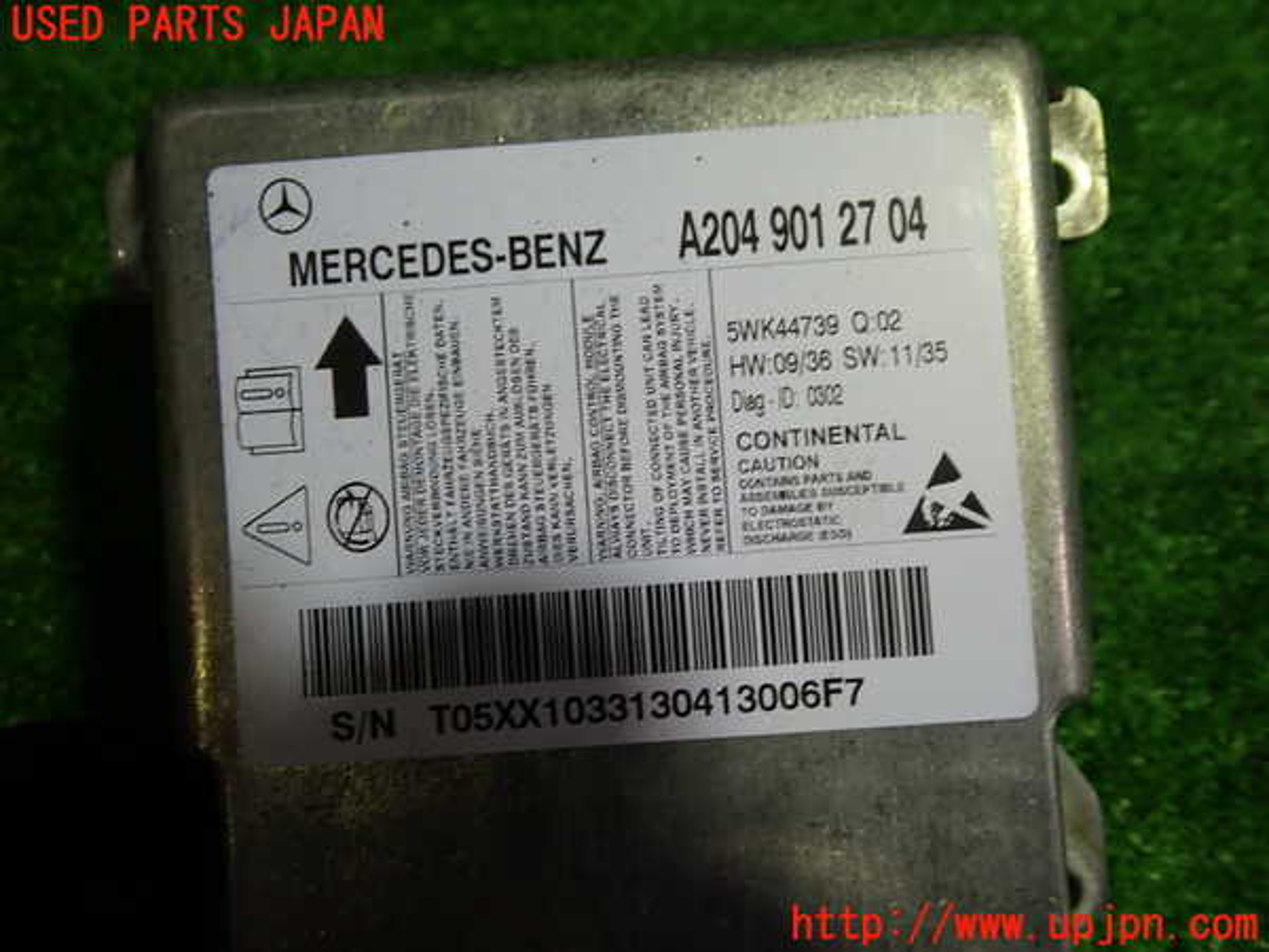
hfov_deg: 60.0
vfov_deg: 46.8
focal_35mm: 30
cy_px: 476
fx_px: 1100
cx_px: 634
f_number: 2.3
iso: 100
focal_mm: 5.4
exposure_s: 1/60
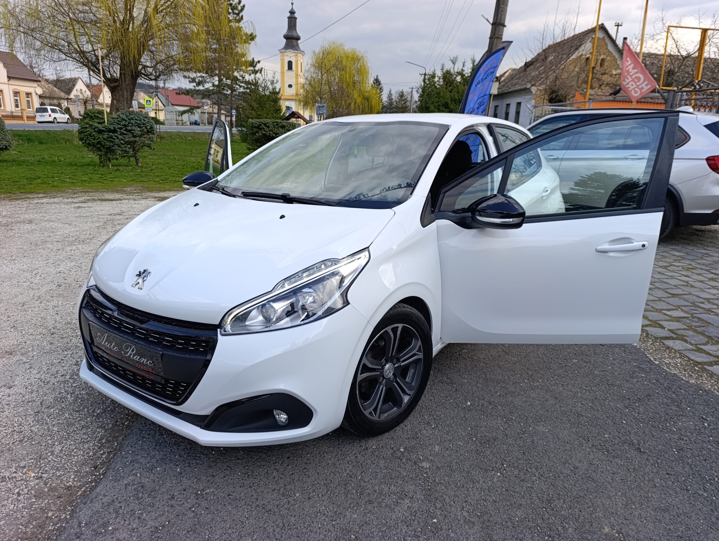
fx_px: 478
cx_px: 360
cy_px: 270
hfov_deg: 73.8
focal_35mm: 23
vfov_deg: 59.0
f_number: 1.6
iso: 50
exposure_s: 1/312
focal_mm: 6.14
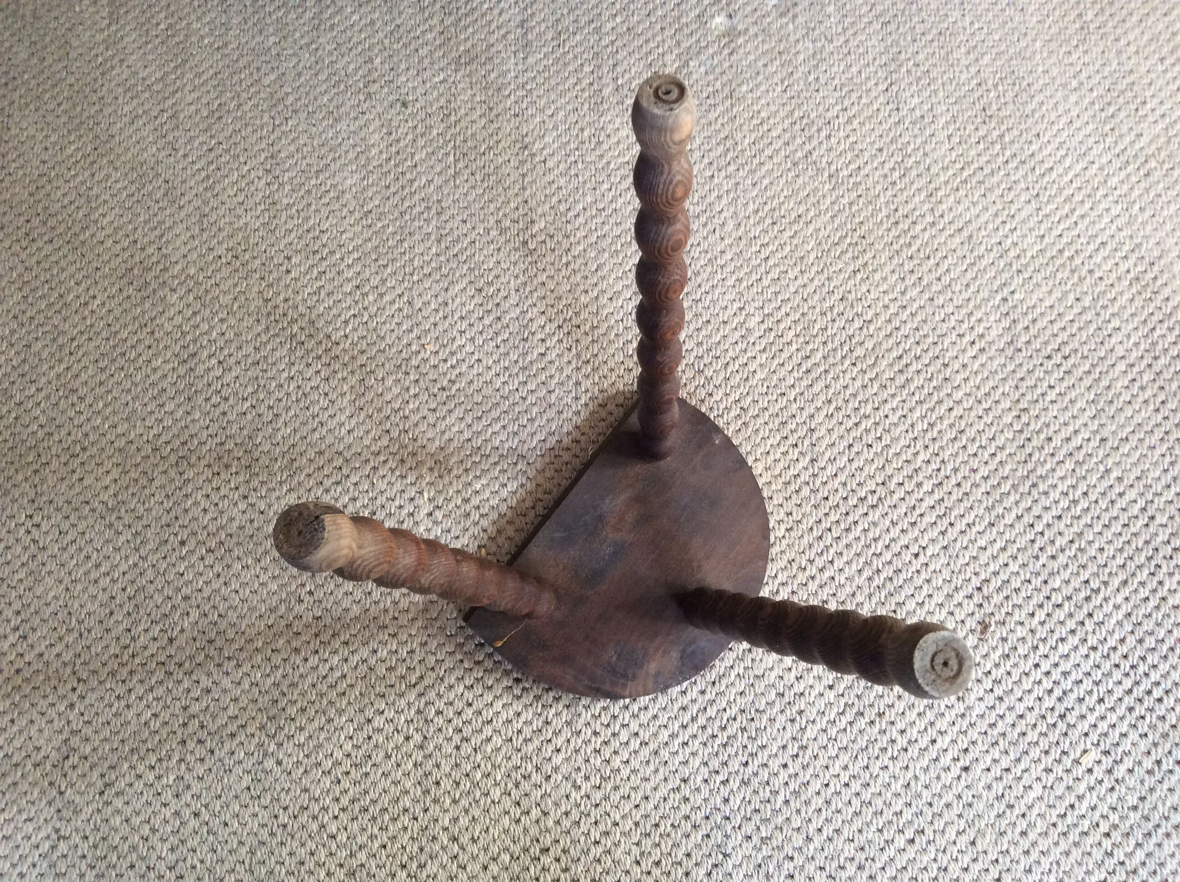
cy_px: 441
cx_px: 590
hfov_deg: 56.9
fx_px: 1089
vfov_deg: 44.1
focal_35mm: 32
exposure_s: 1/25
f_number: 2.4
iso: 100
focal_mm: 3.3
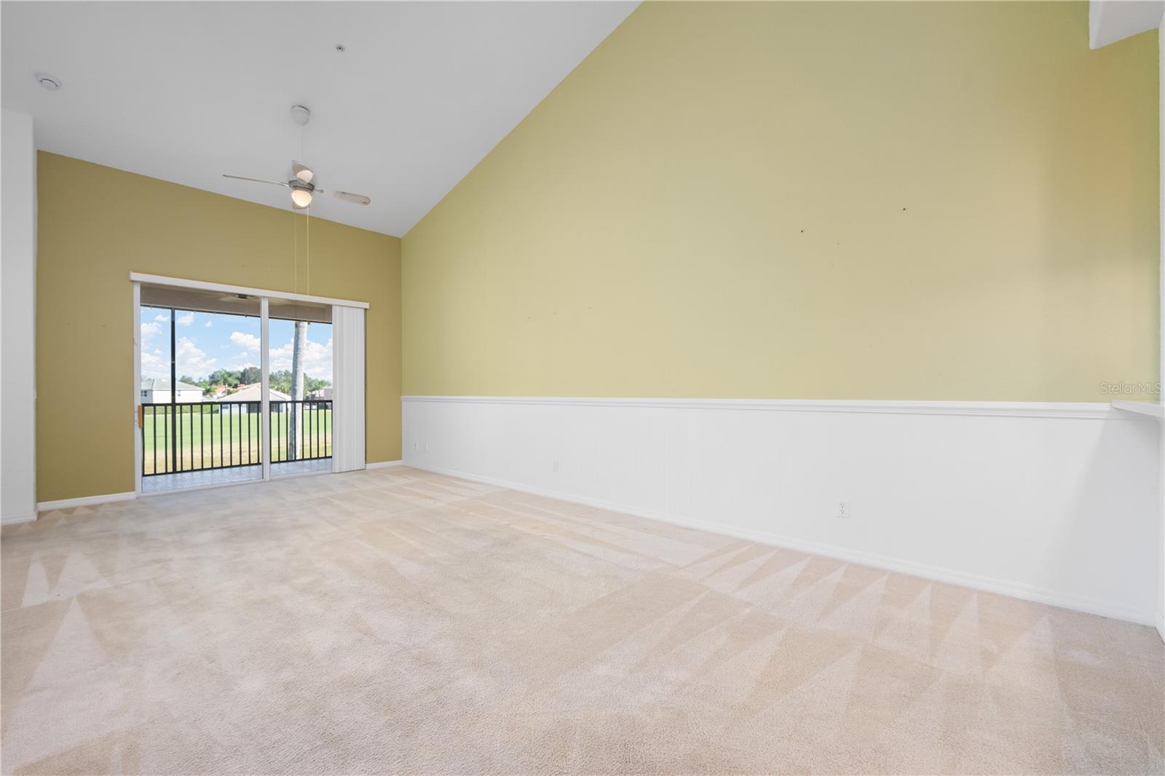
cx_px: 582
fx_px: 485
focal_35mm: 15
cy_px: 388
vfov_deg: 77.3
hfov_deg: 100.4
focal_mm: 15
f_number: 8
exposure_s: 1/20
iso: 500
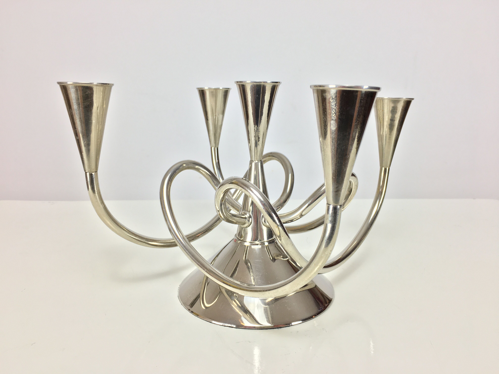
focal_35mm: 29
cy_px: 187
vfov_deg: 48.2
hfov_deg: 61.7
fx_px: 418
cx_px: 250
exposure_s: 1/33
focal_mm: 4.15
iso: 32
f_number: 2.2
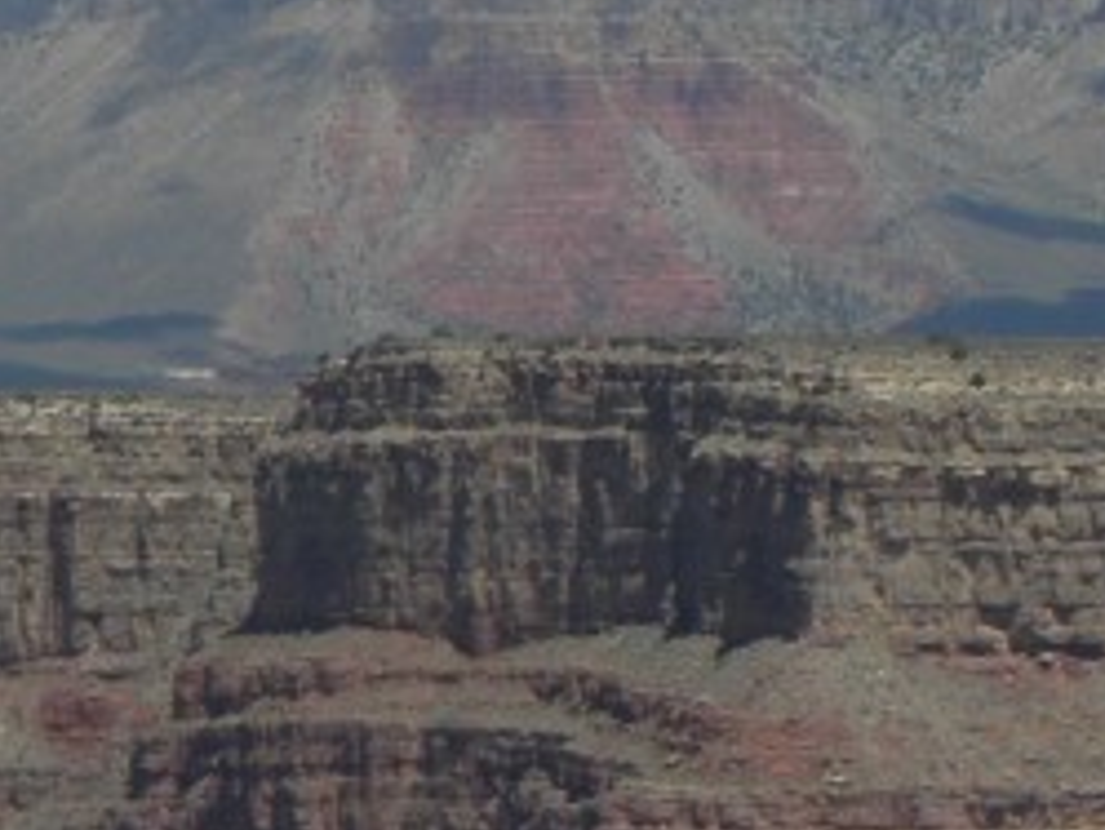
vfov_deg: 3.0
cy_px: 31
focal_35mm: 488
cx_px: 417
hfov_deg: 4.1
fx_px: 15585
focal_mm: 17.81
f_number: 5.6
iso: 64
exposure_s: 1/640
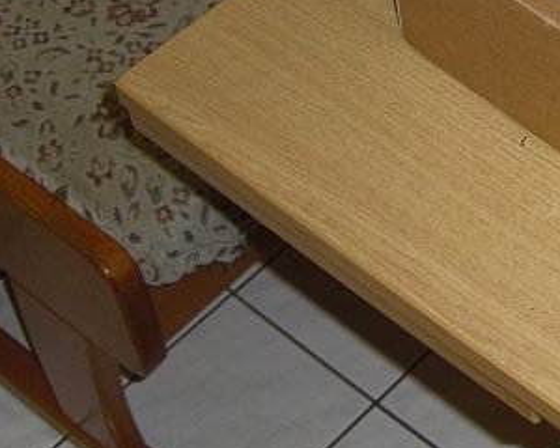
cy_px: 63
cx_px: 683
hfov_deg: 18.3
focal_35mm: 99
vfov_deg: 15.4
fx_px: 1641
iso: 100
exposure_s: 1/60
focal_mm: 6.2
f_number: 2.7
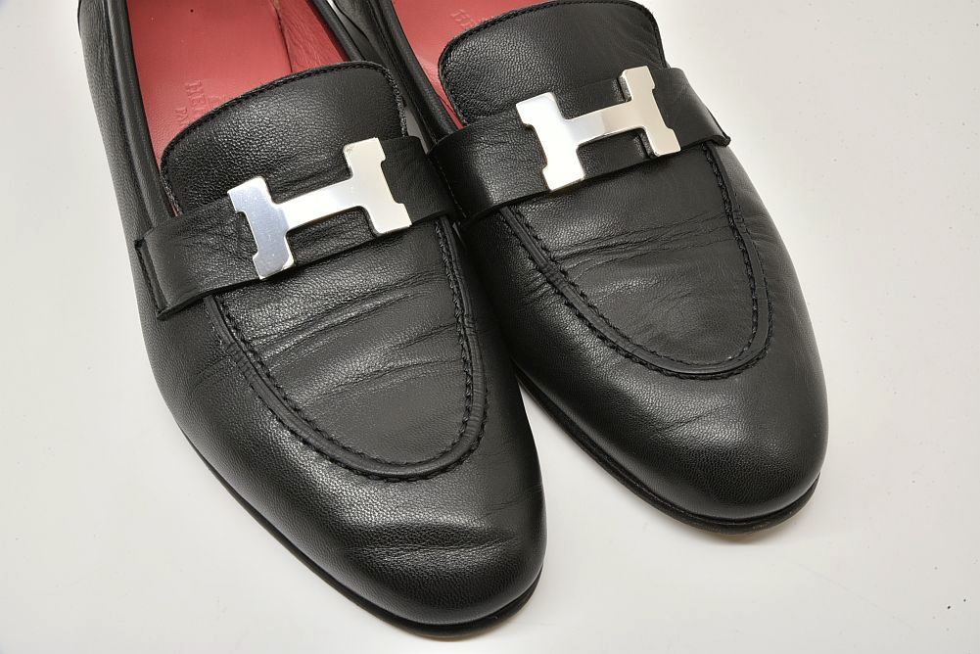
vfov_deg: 19.5
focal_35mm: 70
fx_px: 1906
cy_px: 327
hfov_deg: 28.8
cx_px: 490
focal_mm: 70
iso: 200
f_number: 22
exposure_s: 1/6
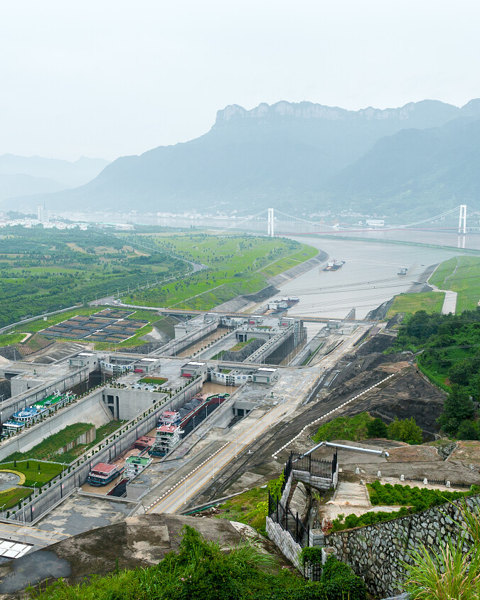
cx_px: 221
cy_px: 298
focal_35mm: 37
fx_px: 657
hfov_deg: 40.1
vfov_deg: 49.1
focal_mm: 26
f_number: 8
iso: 200
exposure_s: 1/250
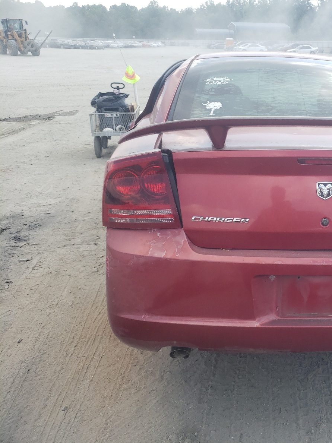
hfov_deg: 38.0
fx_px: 448
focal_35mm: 35
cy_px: 222
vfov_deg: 52.6
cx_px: 298
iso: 50
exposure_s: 1/833
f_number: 1.5
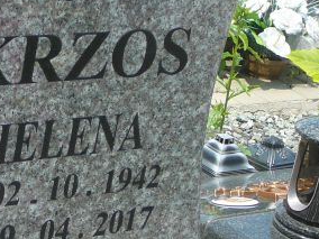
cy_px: 187
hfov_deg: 14.5
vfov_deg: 11.1
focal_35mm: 133
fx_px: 1226
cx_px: -15
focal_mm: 8.7
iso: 80
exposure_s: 1/400
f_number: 3.5
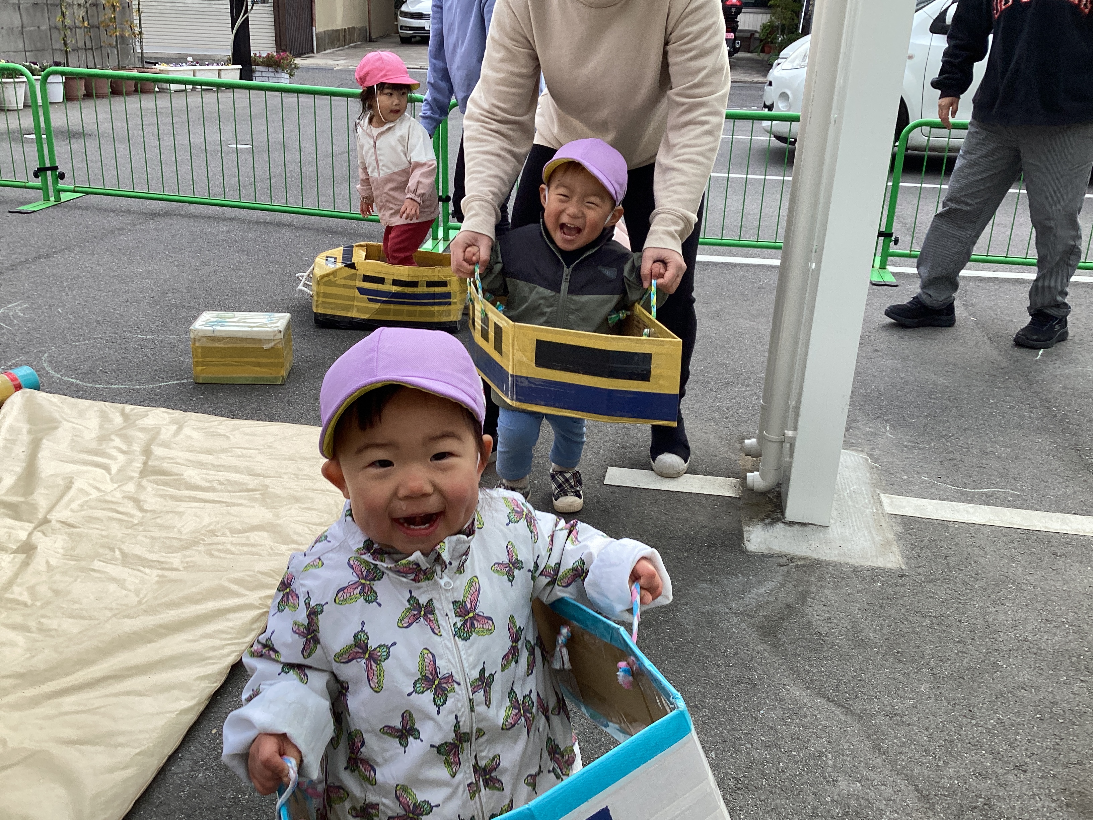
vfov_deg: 45.4
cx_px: 546
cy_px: 410
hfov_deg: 58.4
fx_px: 979
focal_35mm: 31
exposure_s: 1/466
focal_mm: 3.3
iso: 25
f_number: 2.4
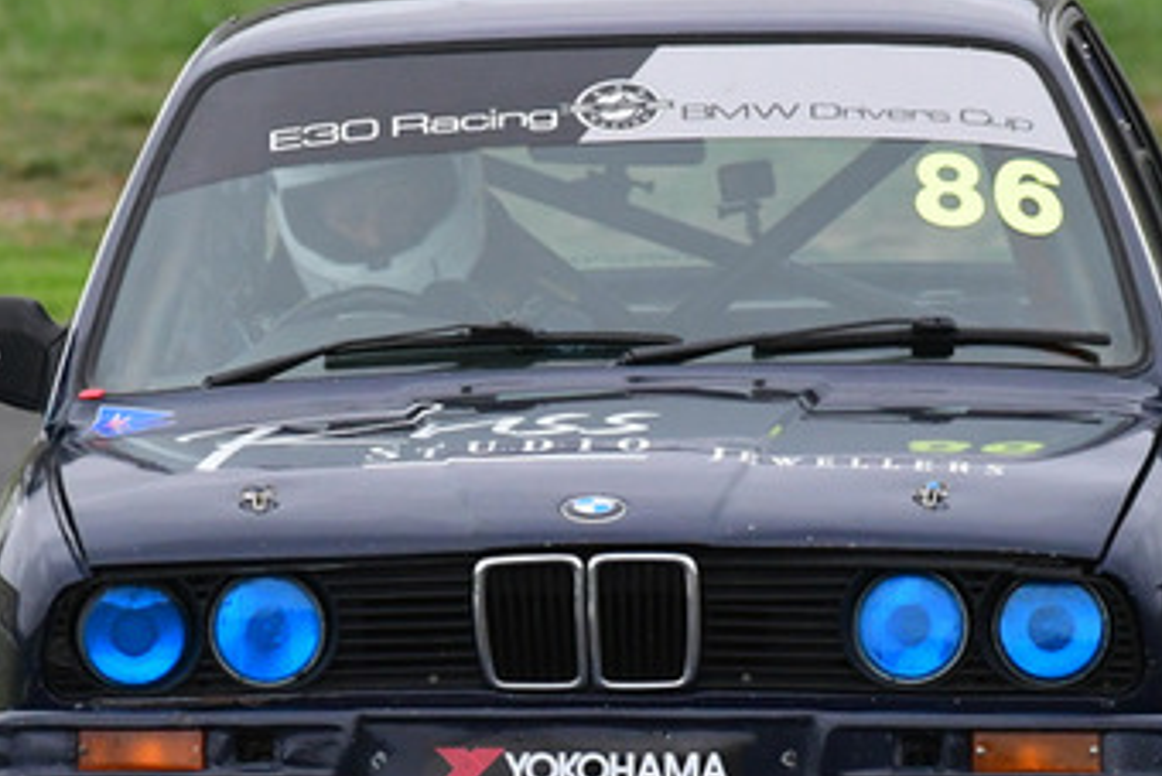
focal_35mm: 1766
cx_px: 516
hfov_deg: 1.2
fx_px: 57024
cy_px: 557
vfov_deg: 0.8
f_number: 9
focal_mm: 500
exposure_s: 1/640
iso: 2000
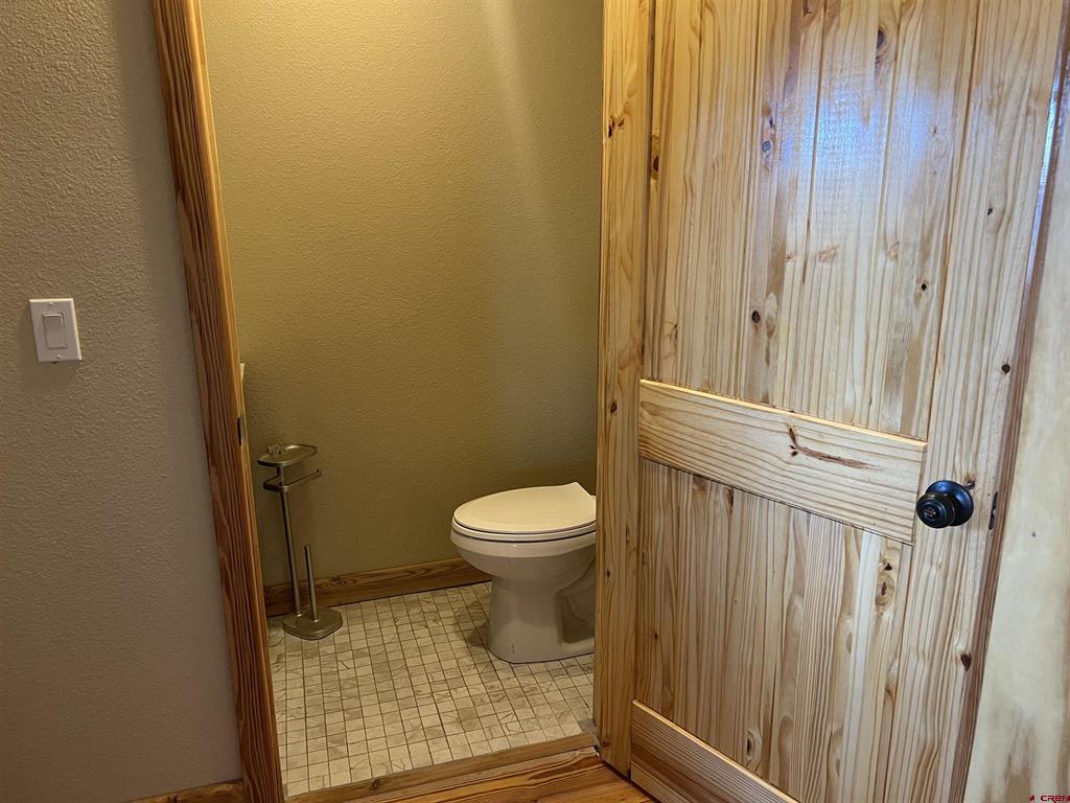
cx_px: 535
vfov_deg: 53.1
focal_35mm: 26
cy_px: 402
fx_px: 804
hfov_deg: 67.3
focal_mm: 5.7
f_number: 1.5
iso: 125
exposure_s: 1/60
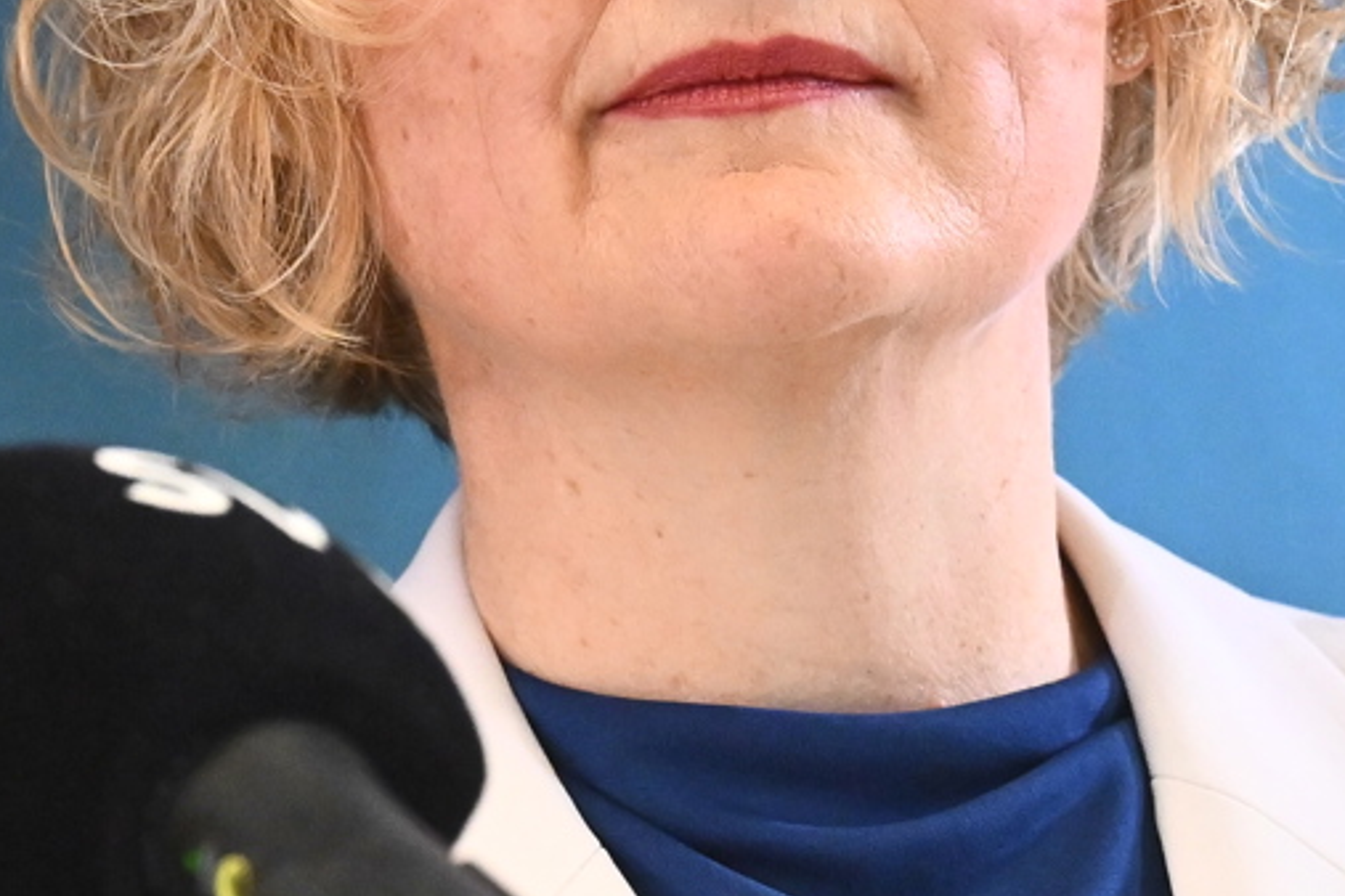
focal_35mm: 335
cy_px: 150
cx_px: 711
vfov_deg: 4.1
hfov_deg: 6.2
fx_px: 12515
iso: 2000
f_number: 5
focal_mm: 125
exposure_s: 1/250
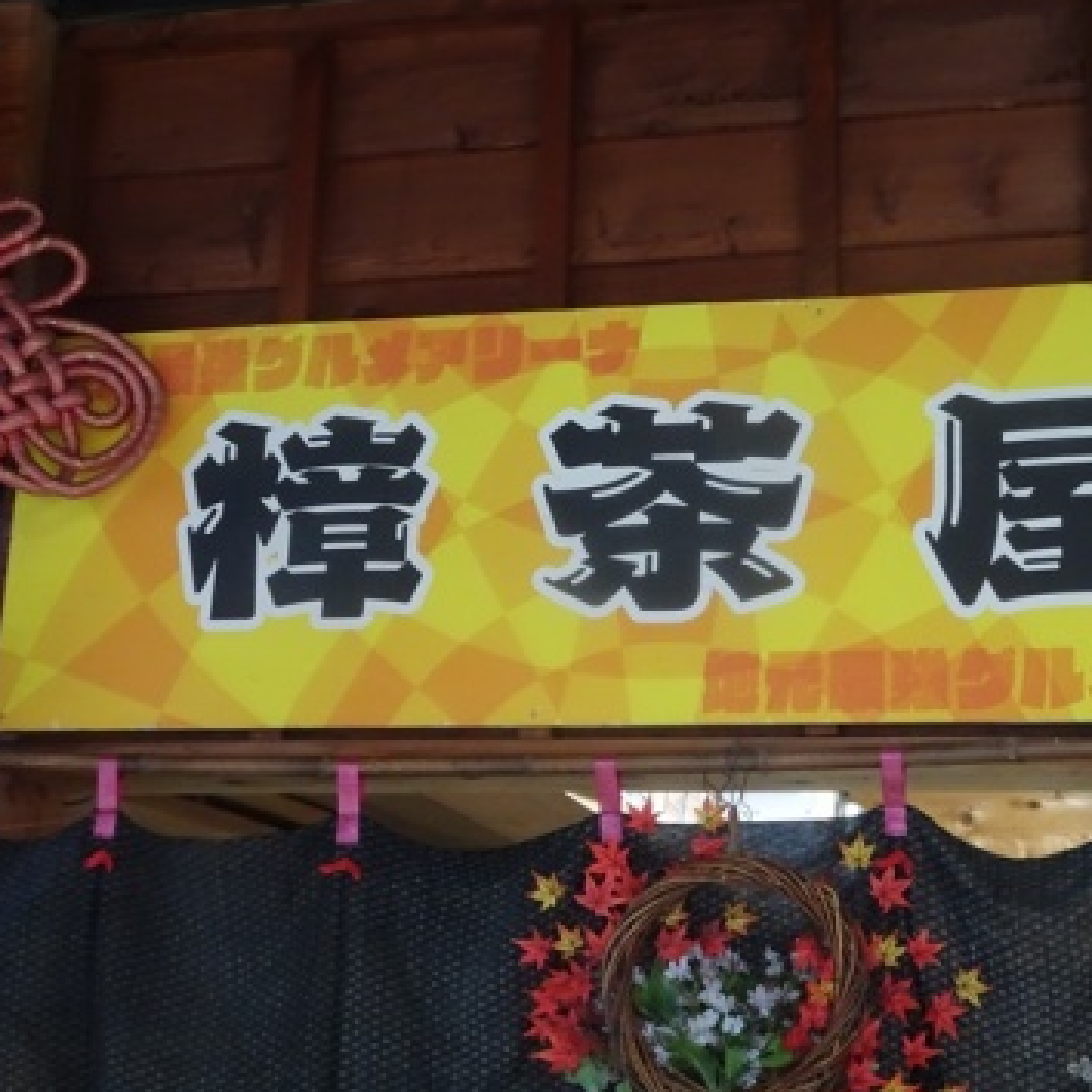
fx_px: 1963
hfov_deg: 31.0
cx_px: 679
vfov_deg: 31.1
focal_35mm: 55
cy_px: 541
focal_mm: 7.58
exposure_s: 1/15
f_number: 4.5
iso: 800
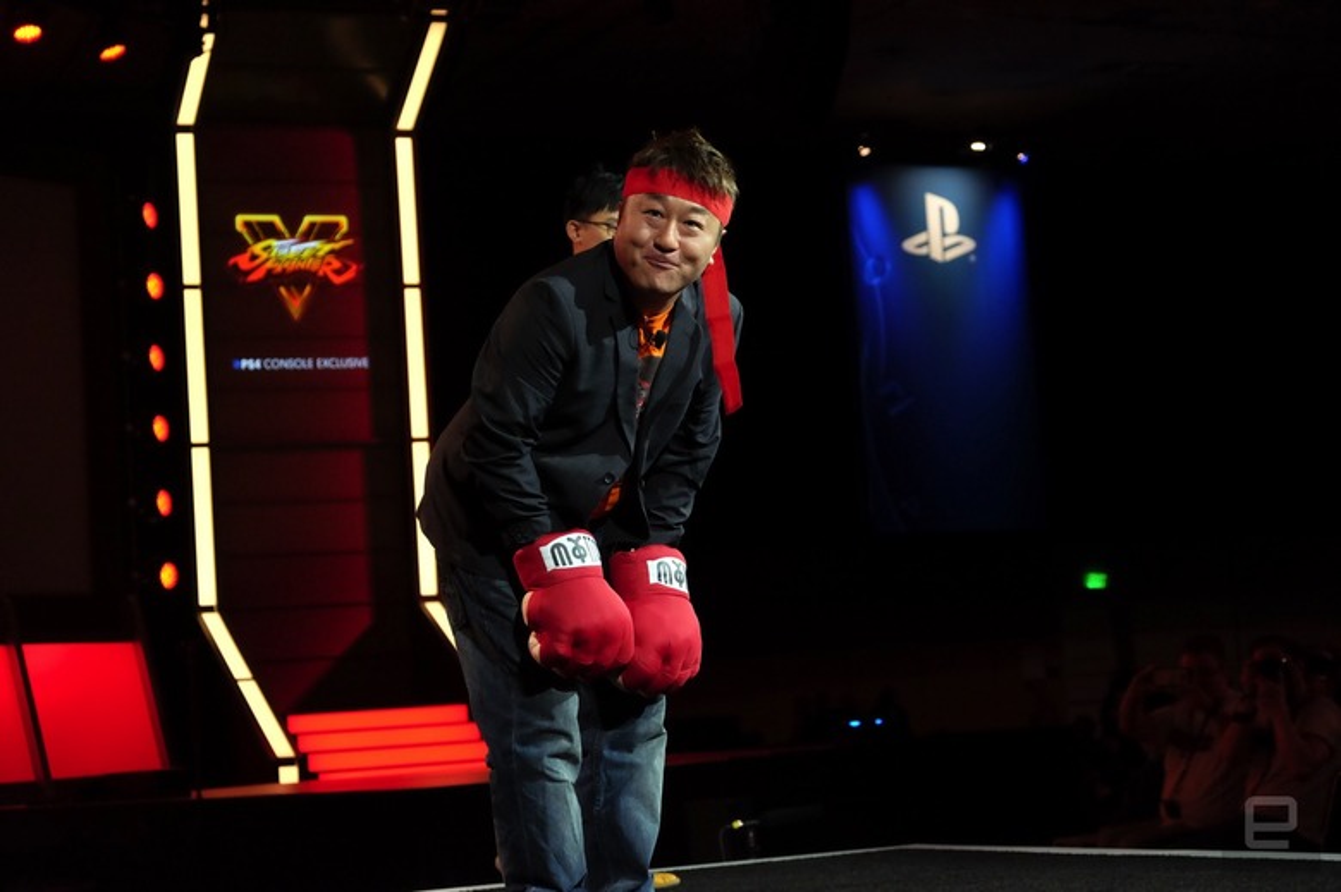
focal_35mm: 69
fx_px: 2569
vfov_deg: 19.7
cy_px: 446
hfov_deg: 29.3
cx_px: 670
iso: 3200
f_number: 4
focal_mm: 46.3
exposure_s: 1/80
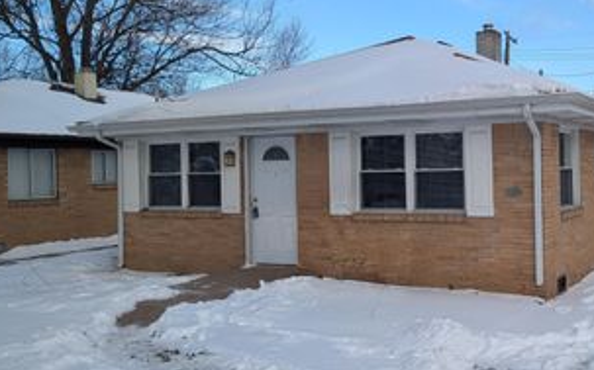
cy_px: 178
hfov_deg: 46.4
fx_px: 680
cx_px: 404
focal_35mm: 42
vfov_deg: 30.5
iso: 22
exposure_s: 1/912
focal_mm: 6.9
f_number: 1.68
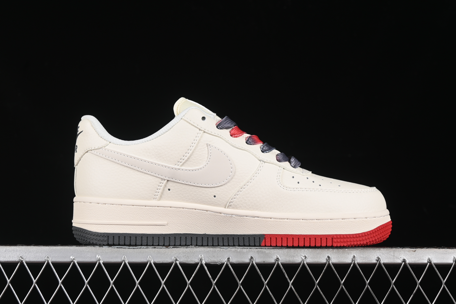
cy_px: 152
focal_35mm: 75
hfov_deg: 27.0
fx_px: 950
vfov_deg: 18.2
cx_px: 228
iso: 160
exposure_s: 1/100
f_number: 8
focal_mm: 50
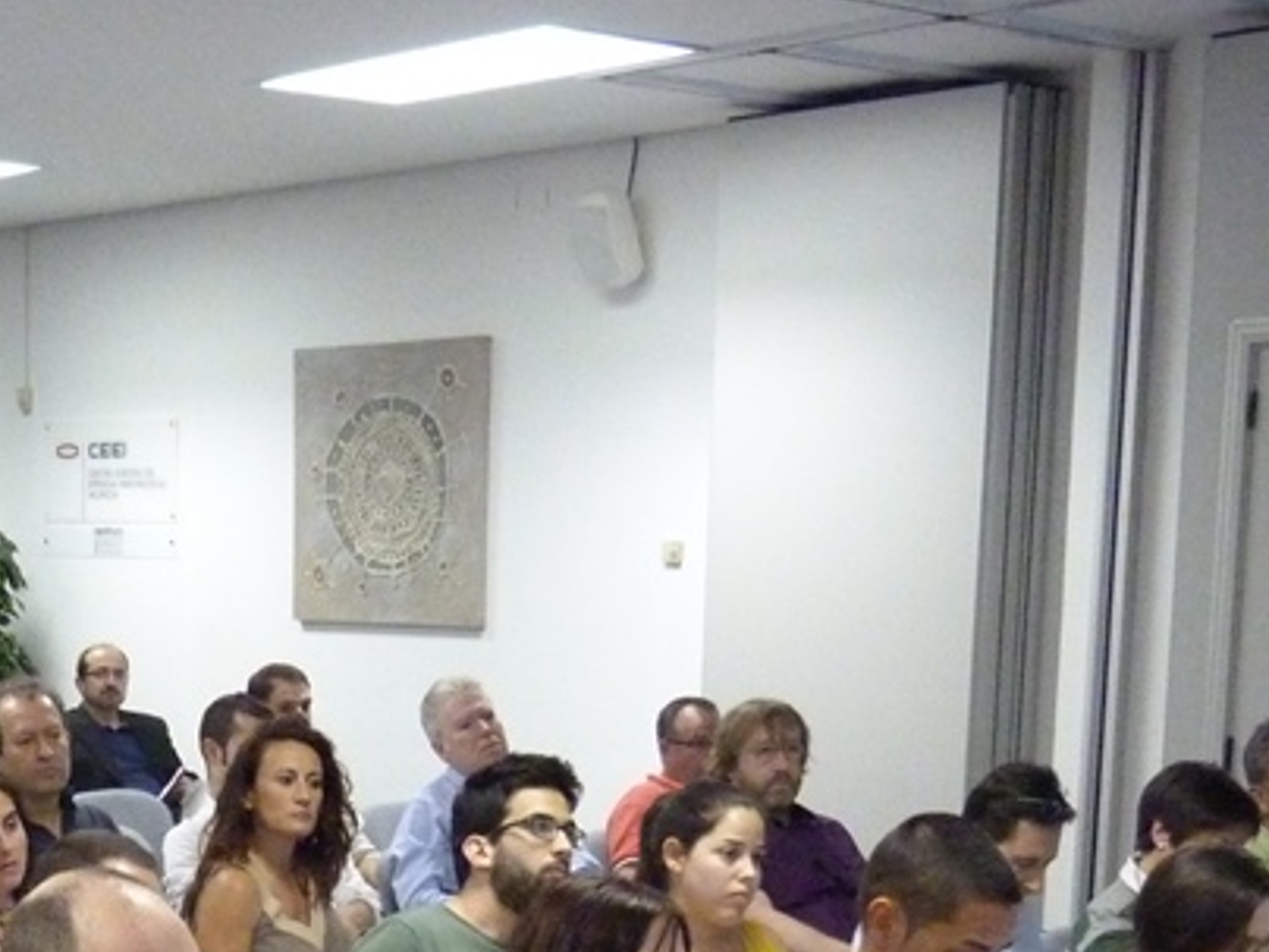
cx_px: 138
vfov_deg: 18.4
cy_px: 1134
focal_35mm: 76
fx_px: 2786
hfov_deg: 24.9
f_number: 2.9
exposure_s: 1/30
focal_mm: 5.3
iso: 800
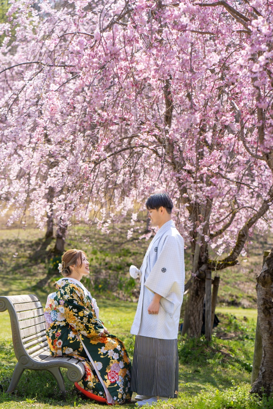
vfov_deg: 23.9
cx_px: 136
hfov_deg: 16.1
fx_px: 967
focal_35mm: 85
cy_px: 204
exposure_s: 1/1000
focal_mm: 85
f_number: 4
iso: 160
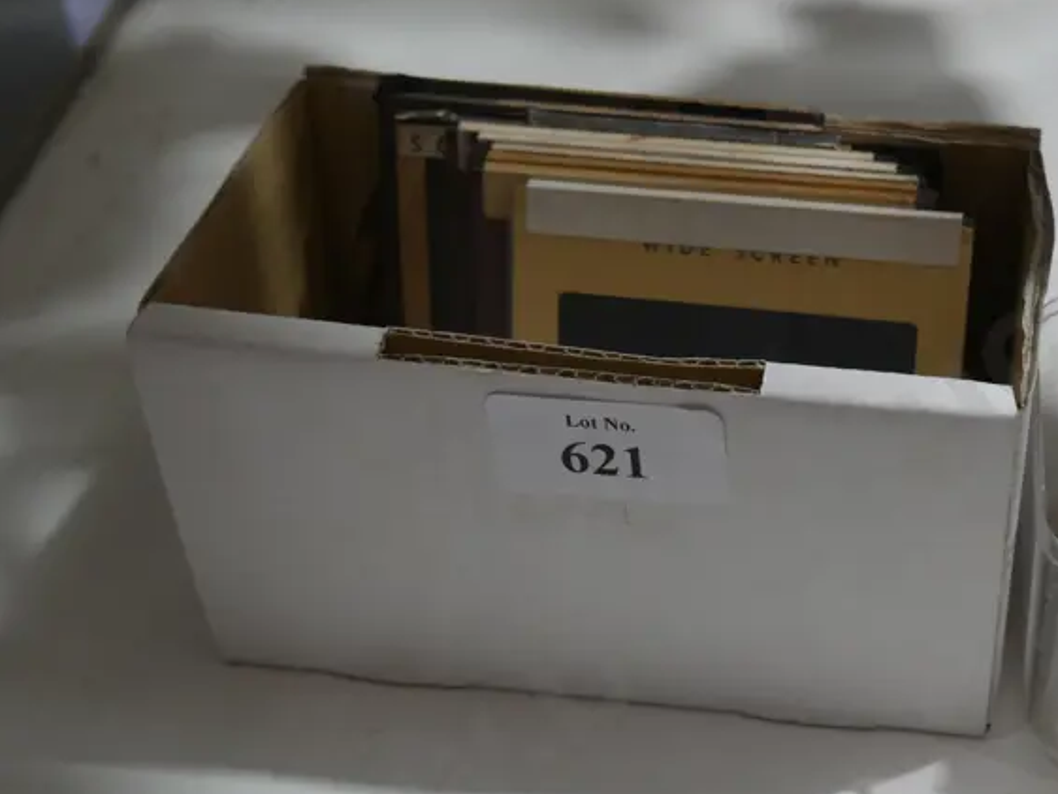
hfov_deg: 29.8
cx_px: 962
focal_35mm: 62
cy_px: 400
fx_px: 1896
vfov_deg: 23.7
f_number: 4
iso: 320
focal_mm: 17
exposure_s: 1/60
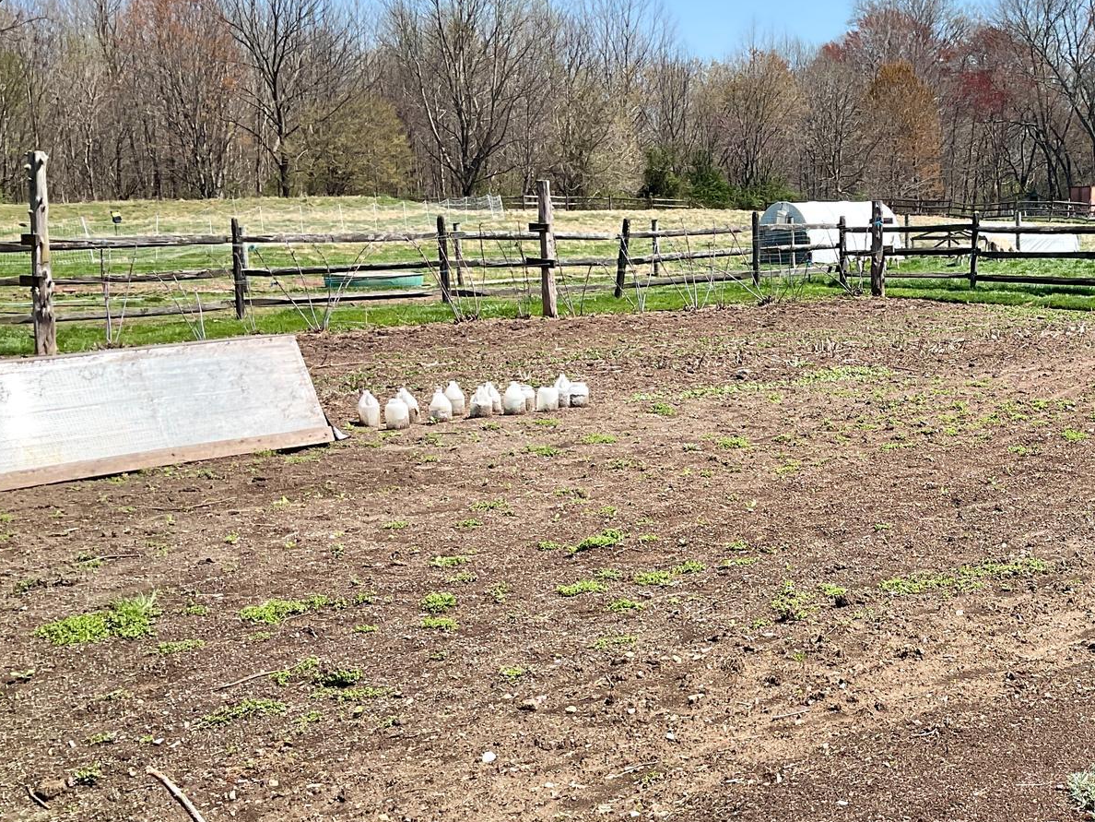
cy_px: 521
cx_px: 889
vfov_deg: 29.0
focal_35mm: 50
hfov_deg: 36.8
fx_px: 1582
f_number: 1.8
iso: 16
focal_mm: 3
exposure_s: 1/1377
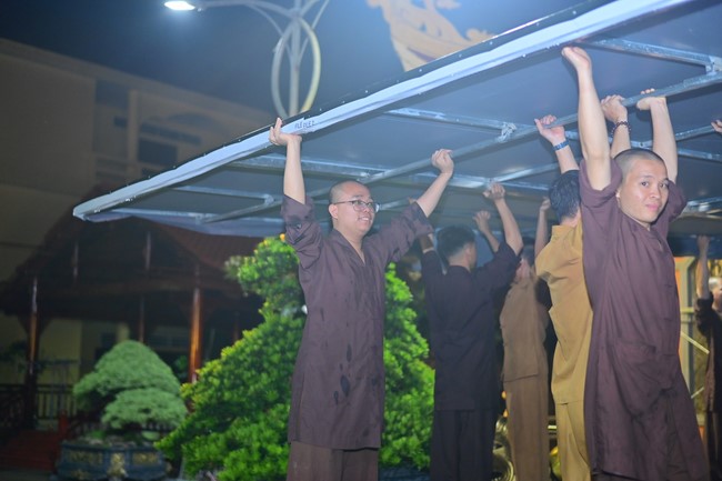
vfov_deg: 27.0
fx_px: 1002
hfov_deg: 39.6
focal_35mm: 50
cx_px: 361
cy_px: 240
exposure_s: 1/160
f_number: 2
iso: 1250
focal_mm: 50
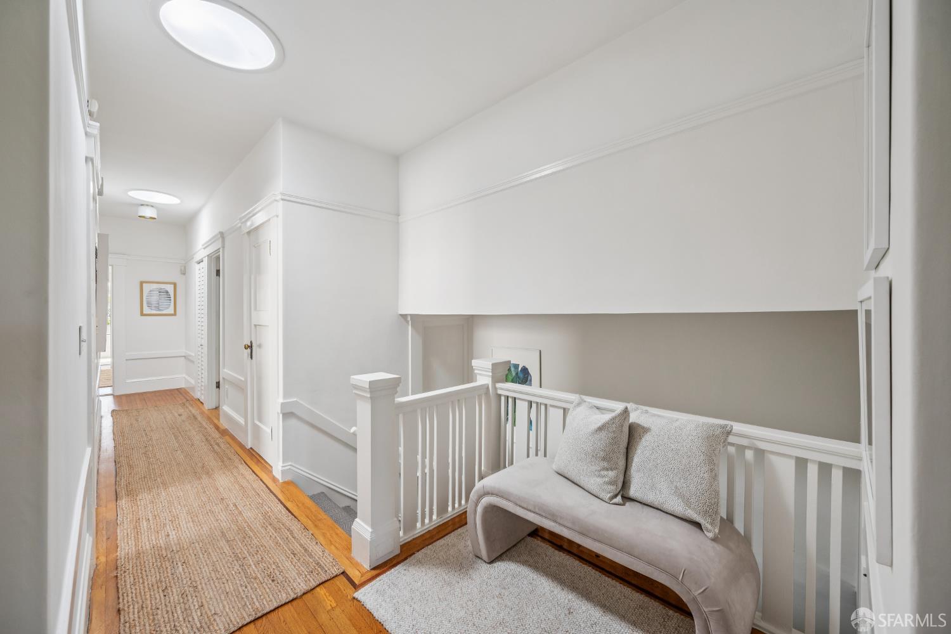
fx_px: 370
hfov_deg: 104.3
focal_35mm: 14
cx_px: 476
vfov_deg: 81.2
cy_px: 317
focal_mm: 14
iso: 110
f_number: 7.1
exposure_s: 1/15
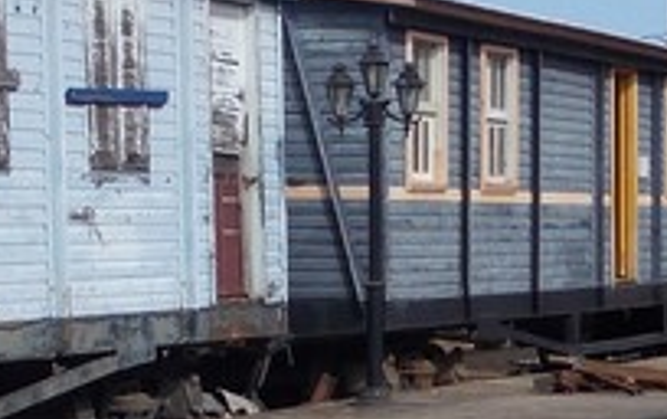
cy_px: 344
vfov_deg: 7.7
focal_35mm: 171
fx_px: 3112
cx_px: 268
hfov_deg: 12.2
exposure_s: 1/250
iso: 80
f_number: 6.5
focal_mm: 6.1
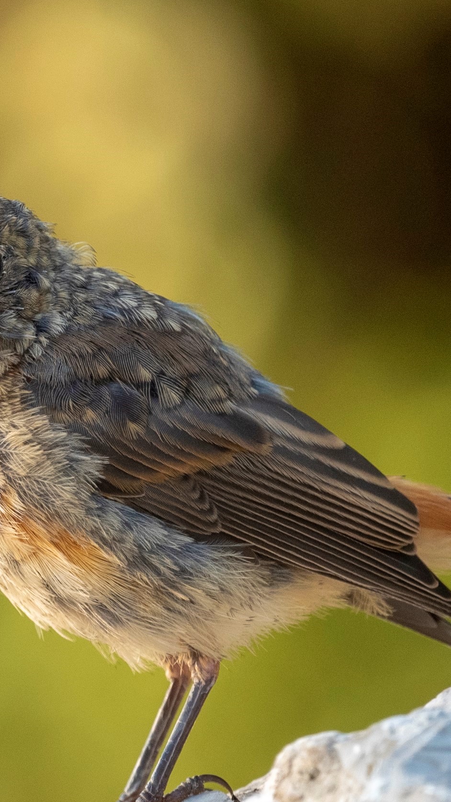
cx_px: 38
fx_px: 23602
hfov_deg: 1.1
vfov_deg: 1.9
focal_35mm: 1110
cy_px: 412
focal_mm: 500
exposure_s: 1/400
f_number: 5.6
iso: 500
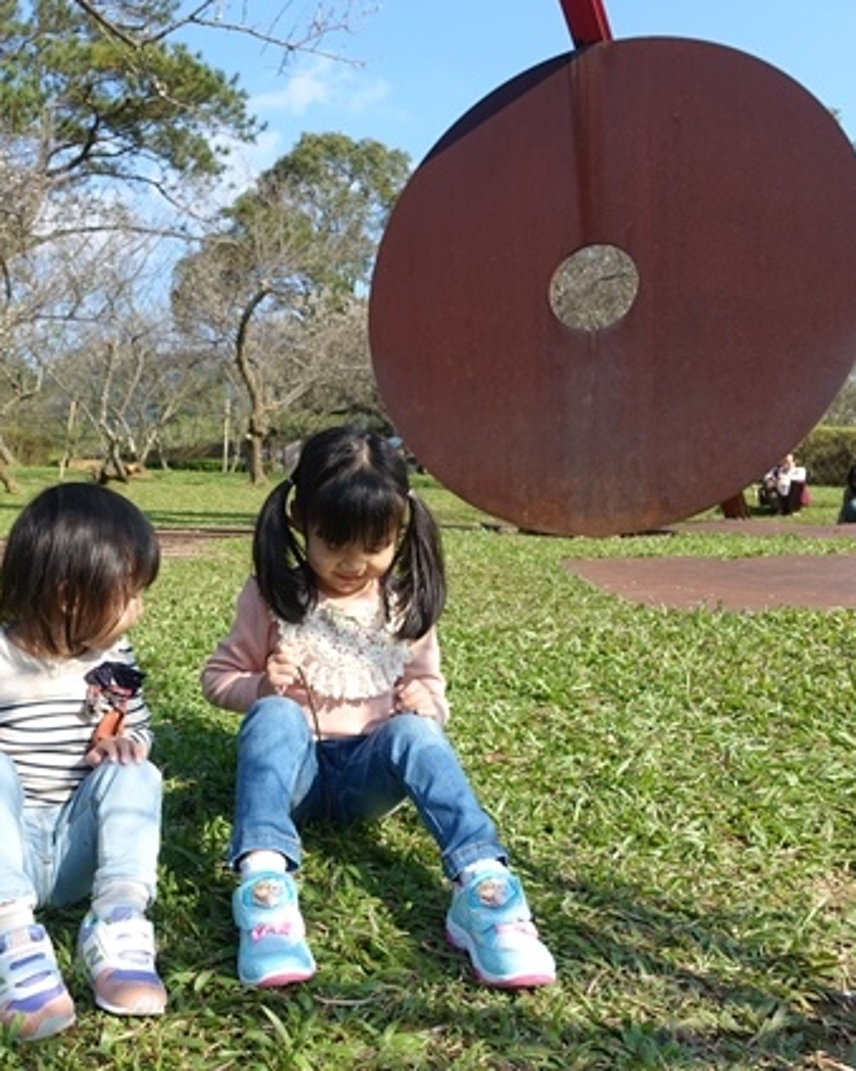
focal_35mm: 34
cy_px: 534
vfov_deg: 52.9
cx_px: 247
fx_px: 1077
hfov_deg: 42.4
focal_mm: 8.8
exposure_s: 1/800
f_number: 3.2
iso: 125
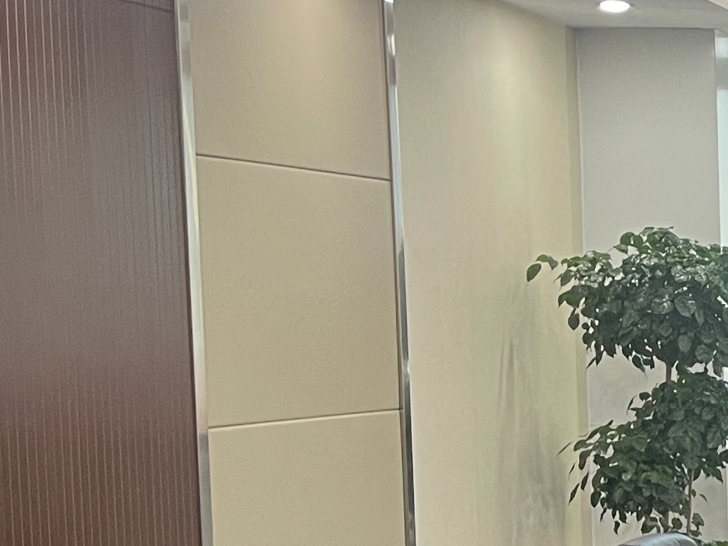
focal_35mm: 103
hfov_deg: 15.9
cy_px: 483
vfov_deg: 14.2
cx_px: 1356
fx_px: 2166
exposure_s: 1/50
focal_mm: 5.1
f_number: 1.6
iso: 80
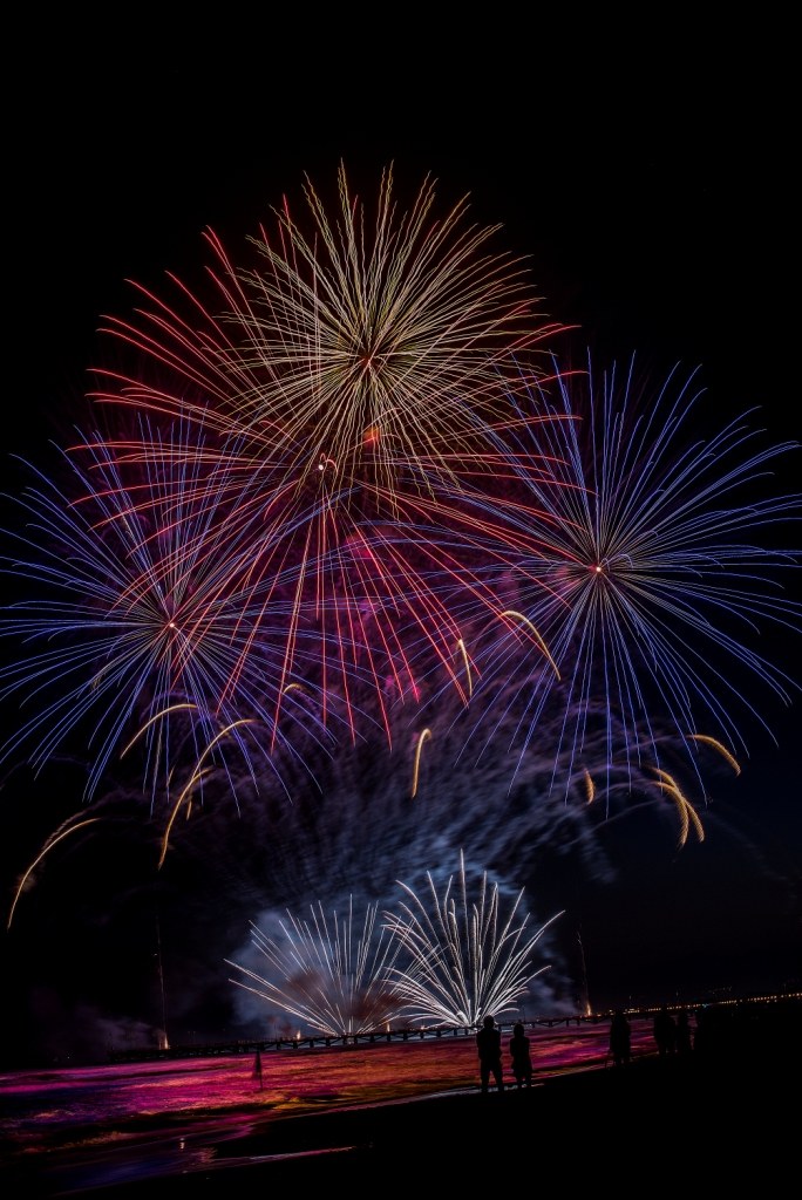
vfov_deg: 28.8
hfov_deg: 19.5
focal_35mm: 70
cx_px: 401
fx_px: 2336
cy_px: 600
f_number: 10
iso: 200
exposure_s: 4
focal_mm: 70
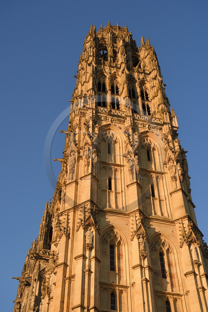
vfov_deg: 38.2
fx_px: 451
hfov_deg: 26.0
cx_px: 104
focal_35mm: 52
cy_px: 156
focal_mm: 52
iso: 200
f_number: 7.1
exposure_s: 1/250
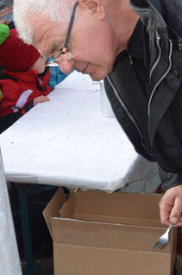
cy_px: 155
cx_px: 165
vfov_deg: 25.6
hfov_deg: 16.9
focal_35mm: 79
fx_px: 603
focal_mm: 21
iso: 800
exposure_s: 1/200
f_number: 6.7
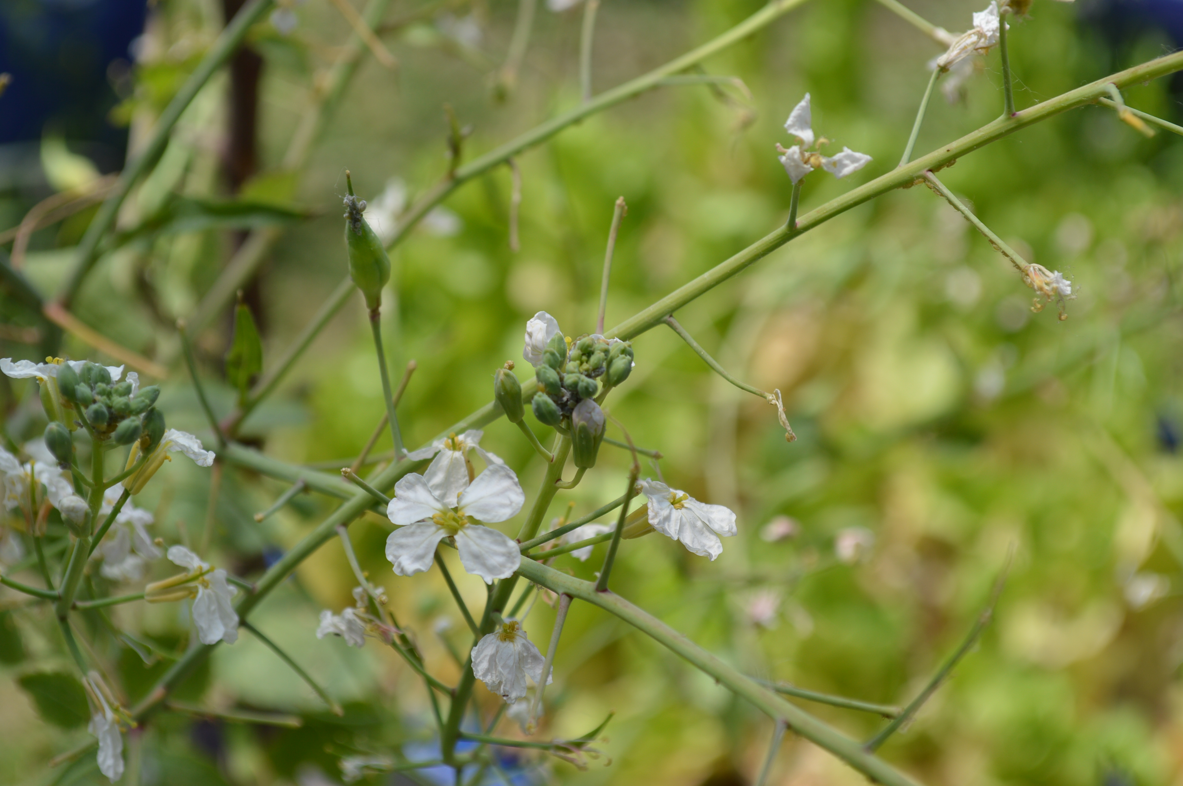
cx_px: 592
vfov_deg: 16.5
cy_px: 393
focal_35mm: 82
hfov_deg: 24.6
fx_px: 2709
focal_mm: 55
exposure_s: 1/250
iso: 100
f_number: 8
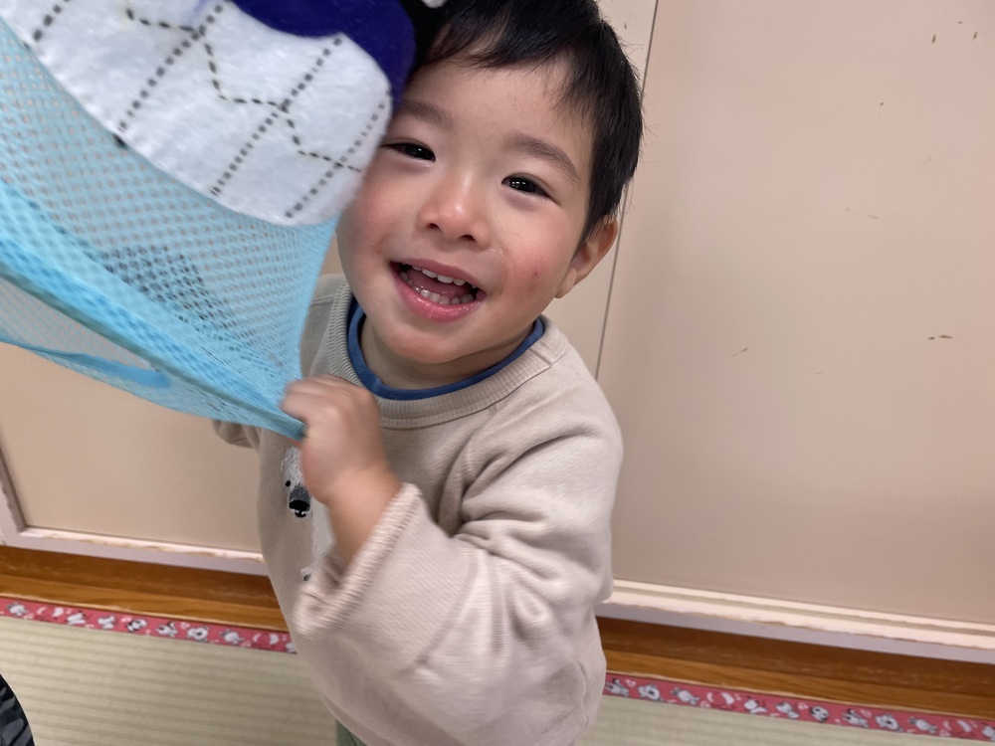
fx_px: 747
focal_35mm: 26
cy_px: 373
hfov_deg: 67.3
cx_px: 498
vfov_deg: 53.1
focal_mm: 4.2
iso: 125
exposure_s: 1/120
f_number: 1.6
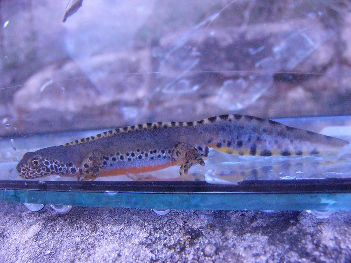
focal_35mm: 35
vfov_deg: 40.7
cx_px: 176
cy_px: 132
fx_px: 355
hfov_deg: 52.6
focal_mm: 4.6
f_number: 4
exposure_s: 1/200
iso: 400
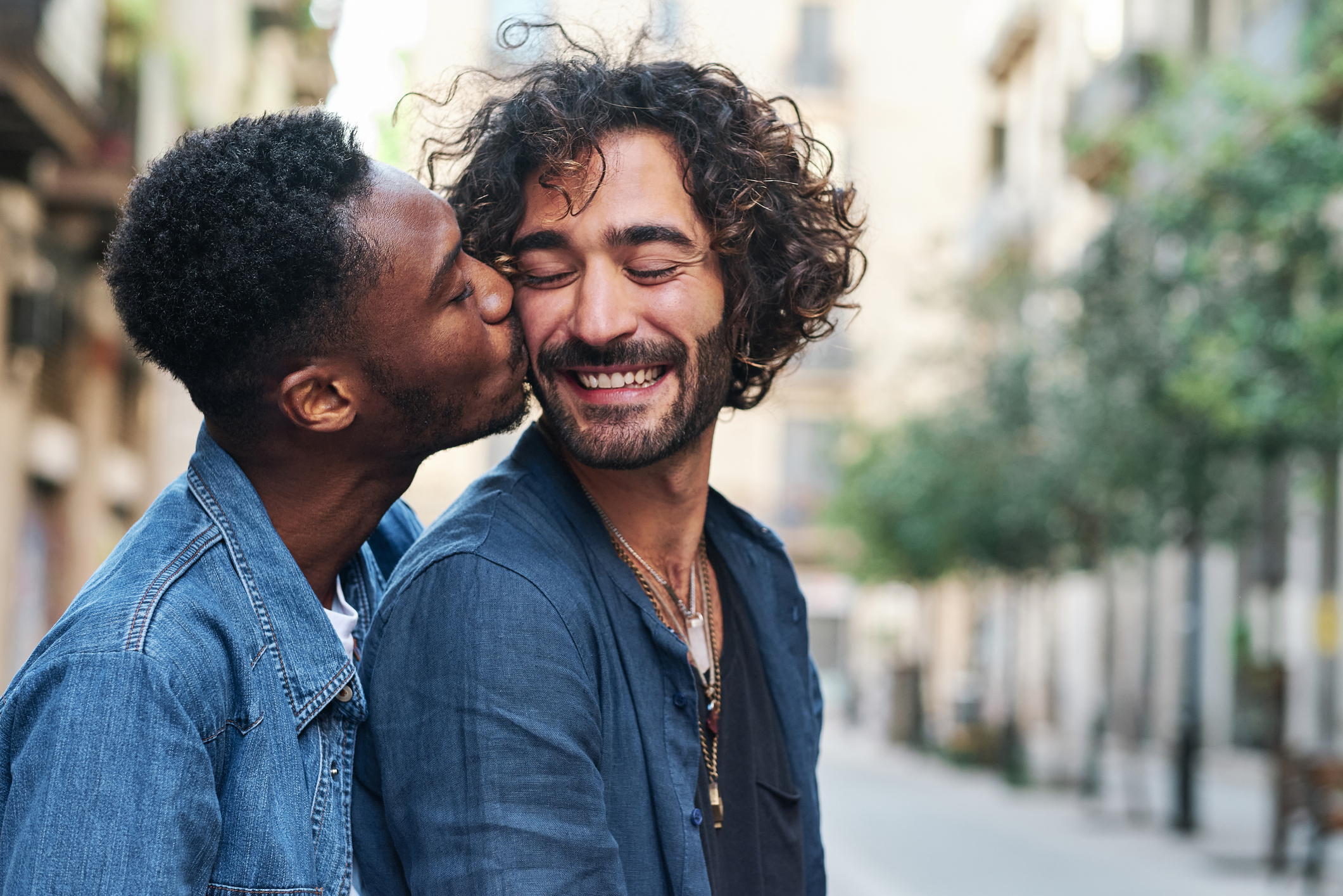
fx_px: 3133
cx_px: 672
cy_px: 448
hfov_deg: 24.2
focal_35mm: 84
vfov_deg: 16.3
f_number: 2.8
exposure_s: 1/250
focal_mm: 56
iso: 400
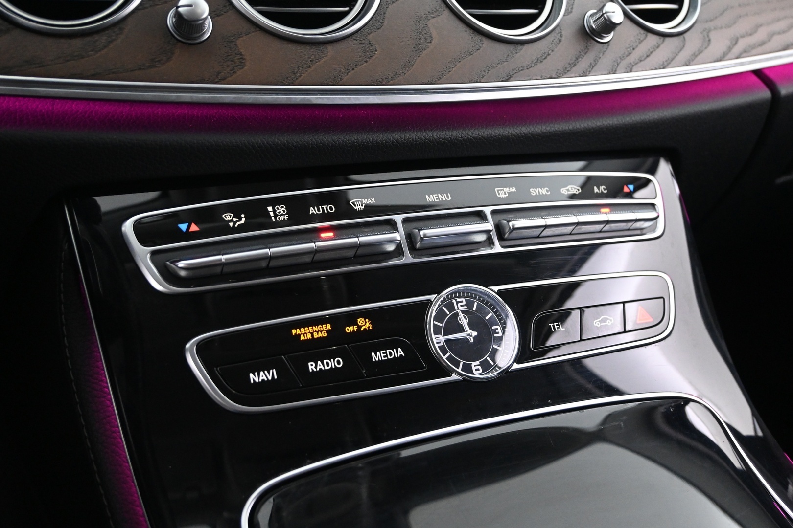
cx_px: 396
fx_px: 826
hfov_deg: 51.3
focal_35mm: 38
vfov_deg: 35.5
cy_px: 264
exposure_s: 1/20
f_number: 4.2
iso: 3200
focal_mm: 25
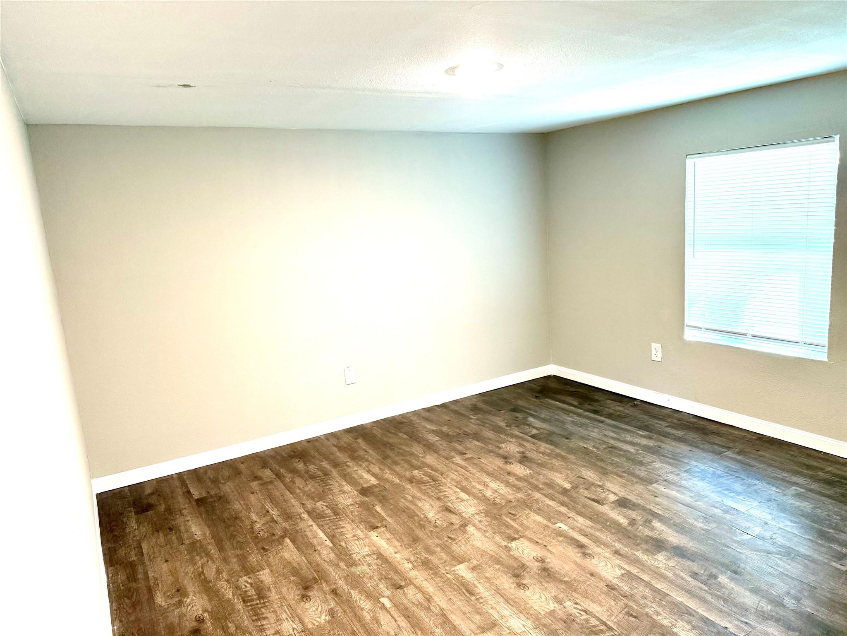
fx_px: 587
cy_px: 318
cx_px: 424
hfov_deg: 71.6
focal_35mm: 24
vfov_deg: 56.8
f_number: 1.78
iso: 250
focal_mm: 6.76
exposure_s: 1/60
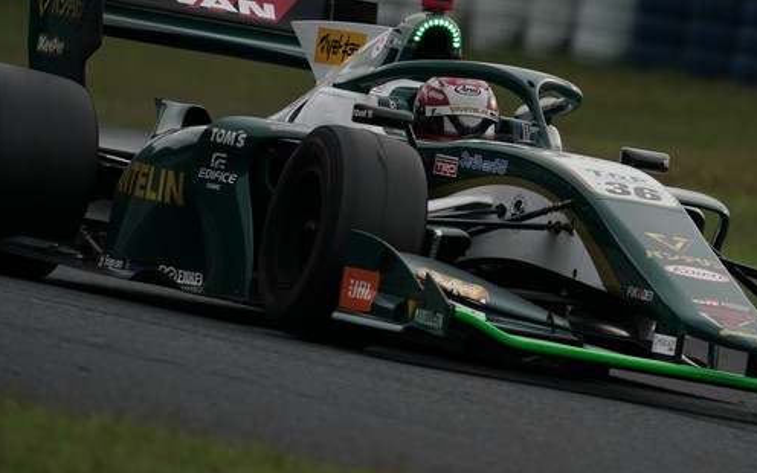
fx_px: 18299
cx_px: 534
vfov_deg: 1.5
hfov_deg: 2.4
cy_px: 110
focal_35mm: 887
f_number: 6.3
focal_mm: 600
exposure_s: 1/800
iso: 400
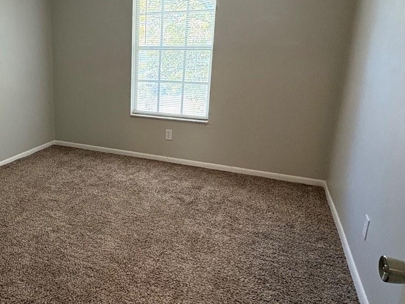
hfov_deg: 58.1
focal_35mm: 29
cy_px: 128
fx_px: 339
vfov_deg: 48.0
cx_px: 95
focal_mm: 2.22
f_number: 2.2
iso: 320
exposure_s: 1/60
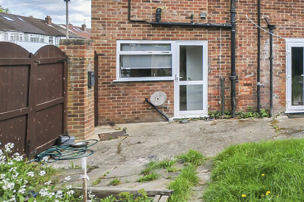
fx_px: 270
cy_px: 41
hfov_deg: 46.3
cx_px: 321
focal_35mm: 32
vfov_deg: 39.4
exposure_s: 1/400
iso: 200
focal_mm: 10
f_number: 5.6
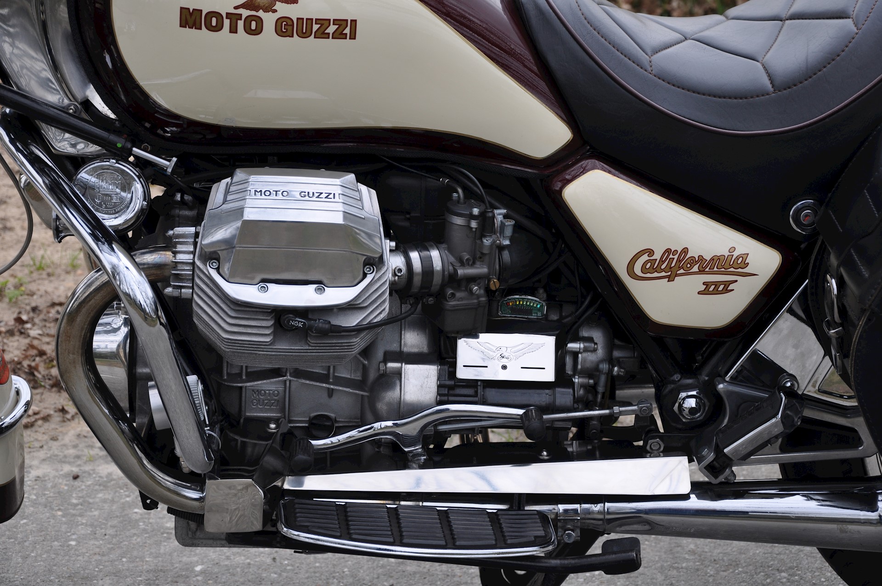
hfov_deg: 21.9
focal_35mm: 93
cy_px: 293
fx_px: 2276
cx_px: 441
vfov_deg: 14.7
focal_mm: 62
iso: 200
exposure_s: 1/200
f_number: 7.1
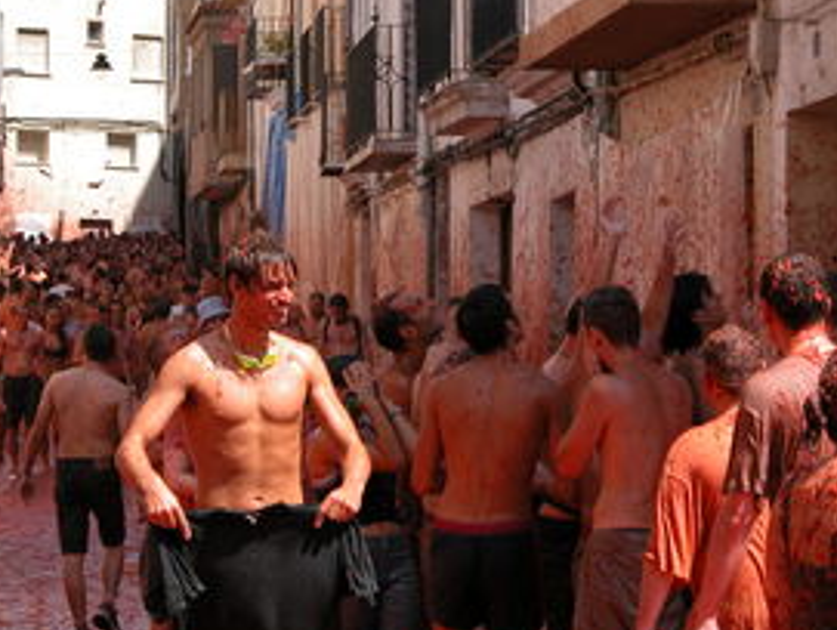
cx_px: 321
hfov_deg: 11.5
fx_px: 4140
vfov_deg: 8.7
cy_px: 275
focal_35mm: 171
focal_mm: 29.5
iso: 100
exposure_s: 1/327
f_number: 4.7
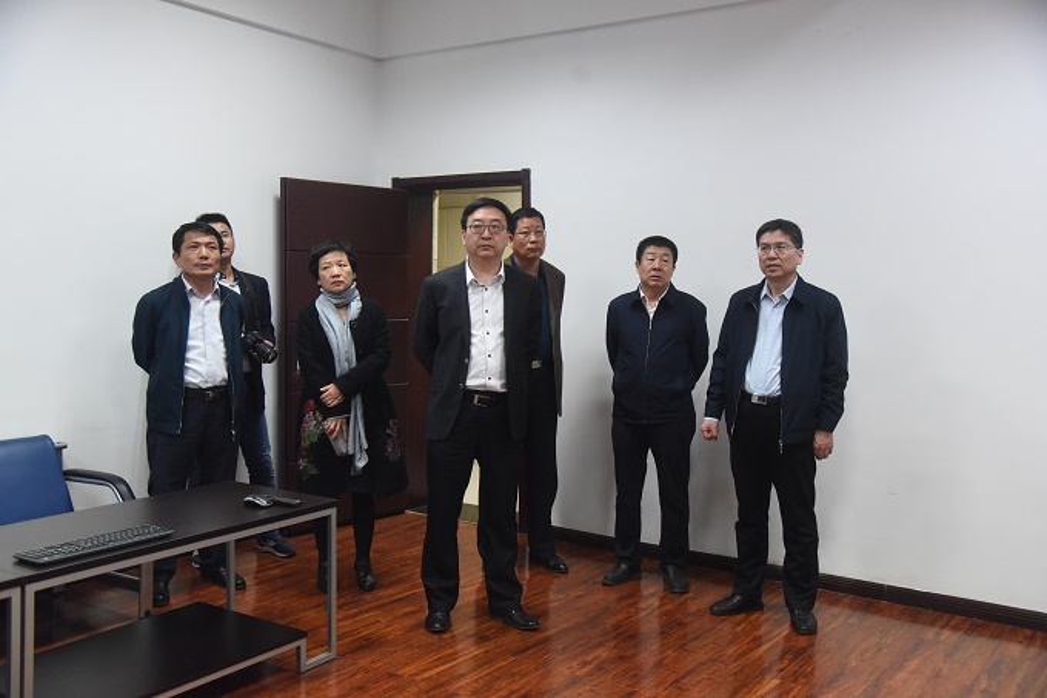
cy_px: 349
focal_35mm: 35
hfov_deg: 54.4
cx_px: 524
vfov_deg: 37.8
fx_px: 1018
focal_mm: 35
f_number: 4
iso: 5000
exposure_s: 1/200
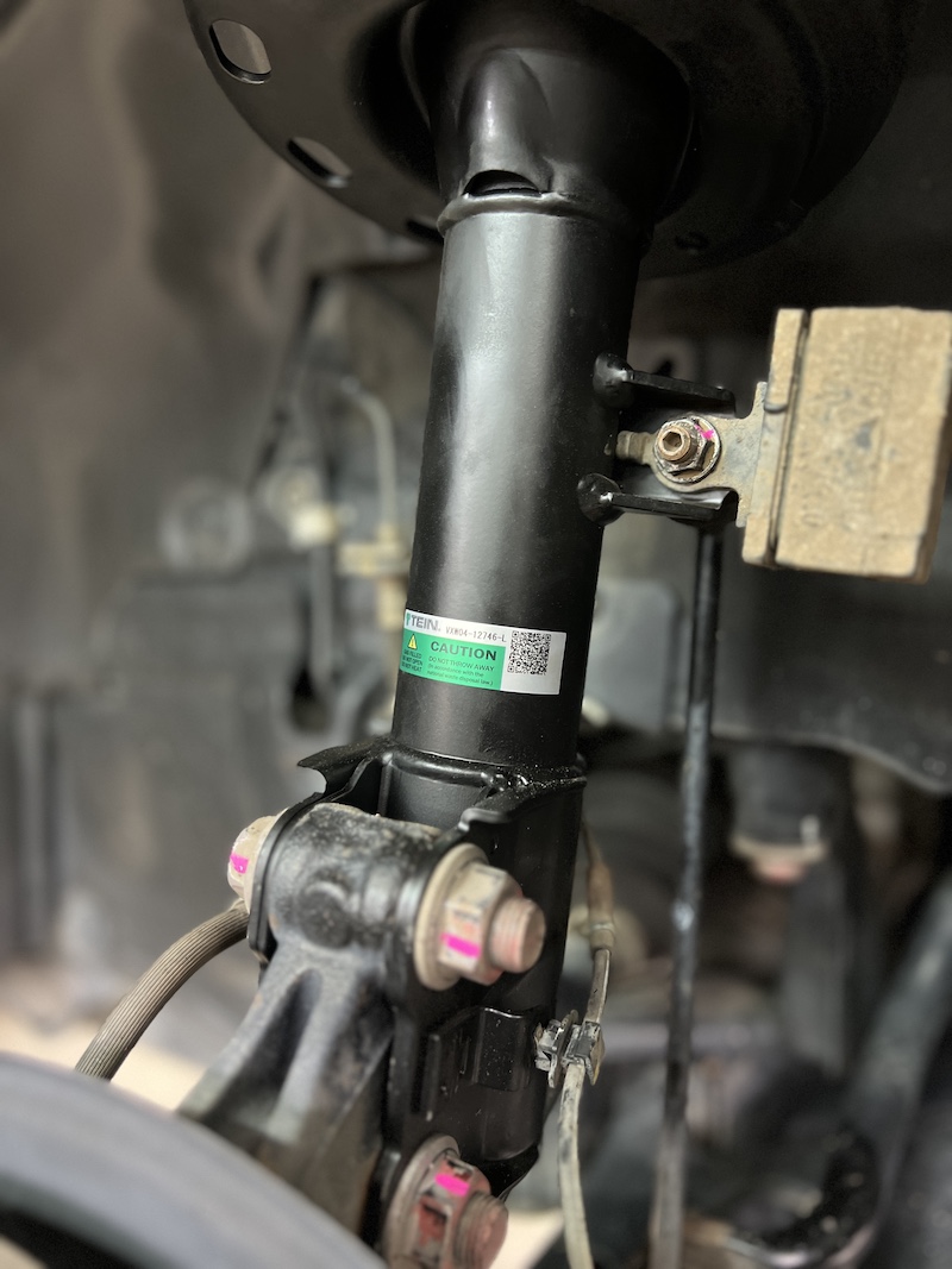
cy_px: 634
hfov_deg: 53.1
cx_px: 476
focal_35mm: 26
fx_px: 954
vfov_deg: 67.3
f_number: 1.5
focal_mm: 5.7
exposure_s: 1/33
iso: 400
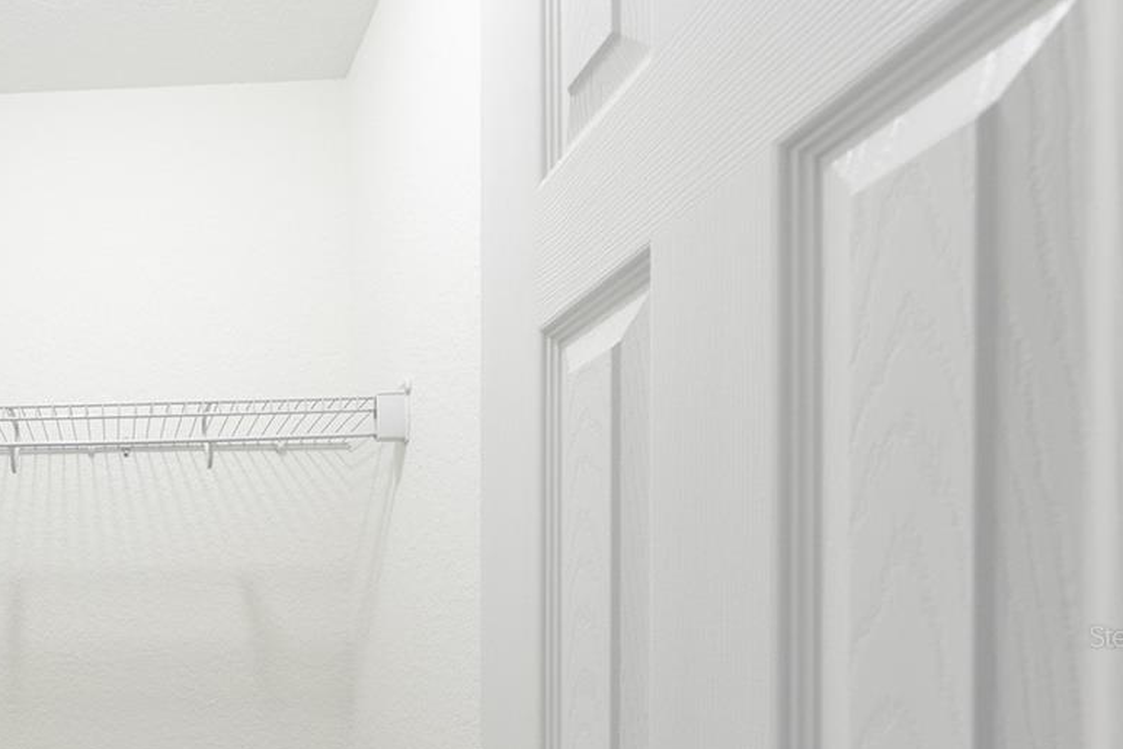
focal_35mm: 29
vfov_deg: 42.2
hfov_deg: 53.2
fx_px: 905
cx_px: 55
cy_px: 636
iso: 400
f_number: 7.1
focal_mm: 14
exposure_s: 1/13
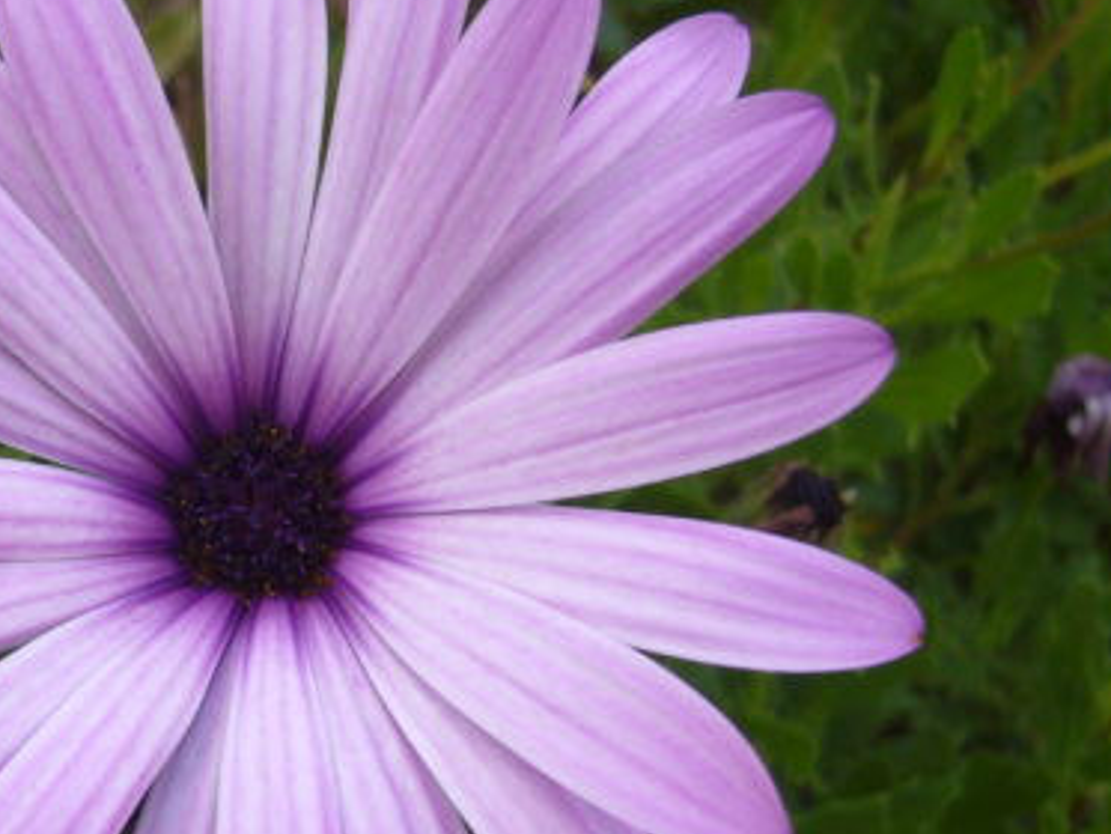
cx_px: 217
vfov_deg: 24.0
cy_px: 512
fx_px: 1958
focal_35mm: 61
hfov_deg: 30.9
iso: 80
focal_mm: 5.8
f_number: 2.8
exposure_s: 1/200
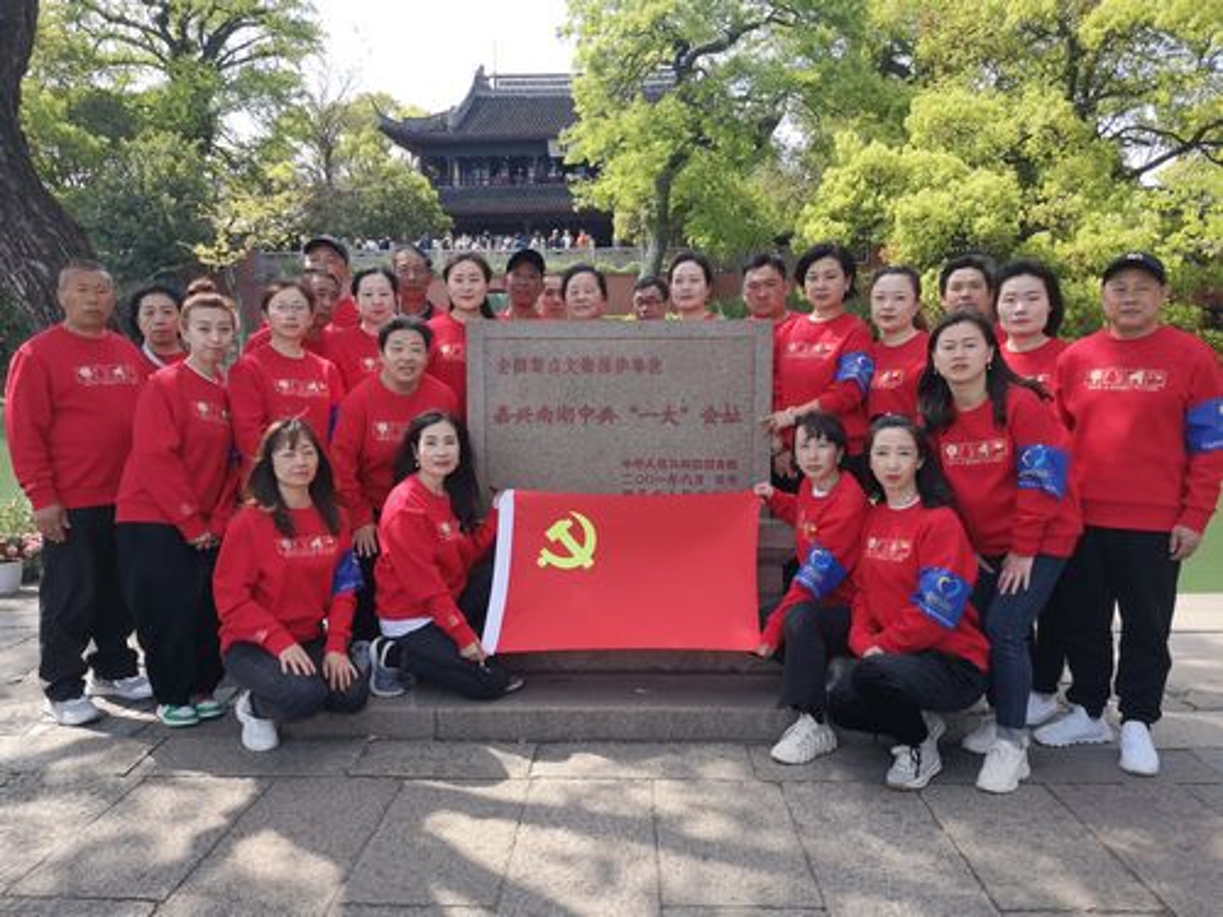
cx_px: 612
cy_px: 458
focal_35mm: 27
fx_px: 954
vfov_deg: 51.4
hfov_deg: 65.3
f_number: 1.8
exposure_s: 1/762
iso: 50
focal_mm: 3.95
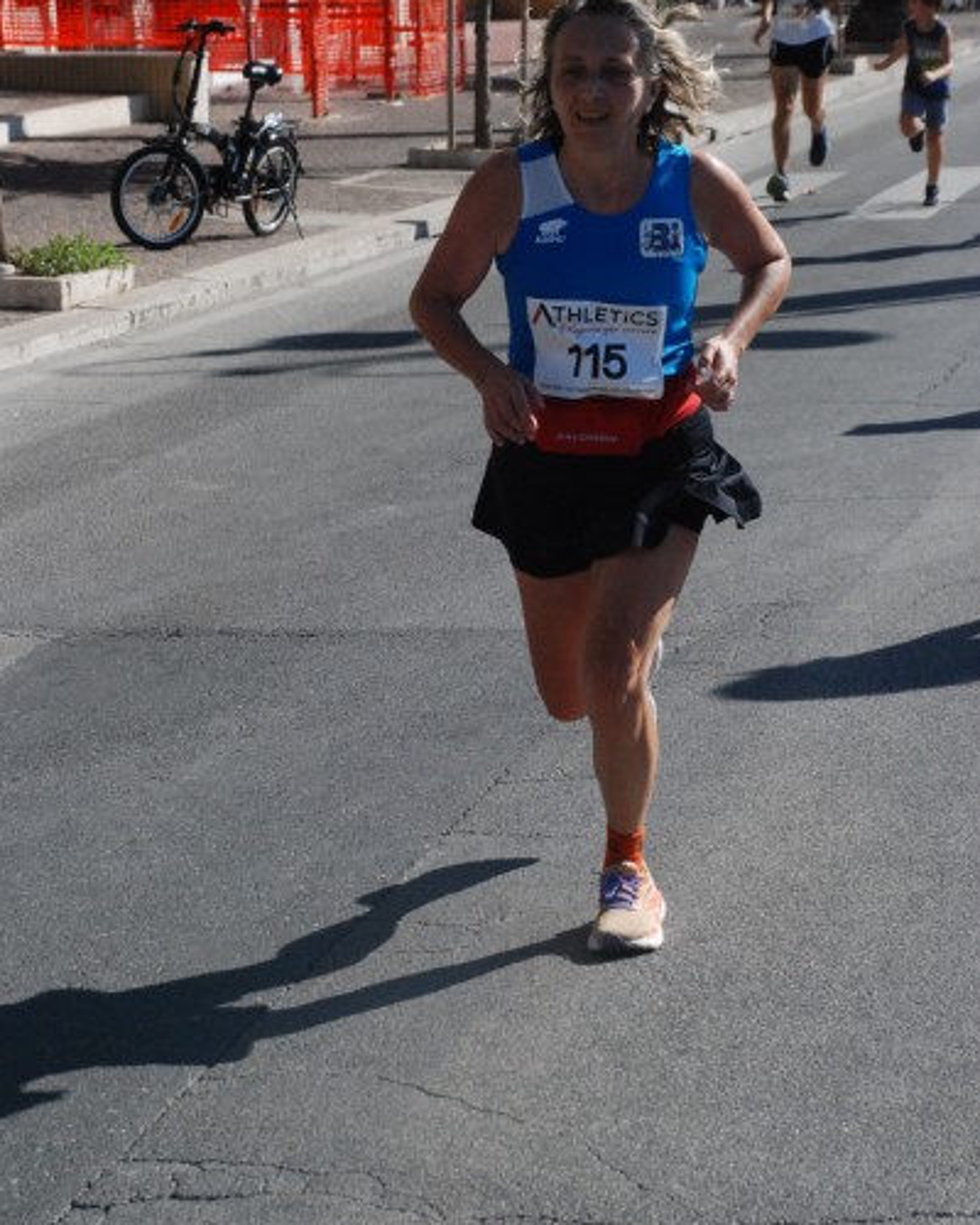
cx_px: 491
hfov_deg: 14.7
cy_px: 537
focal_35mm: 105
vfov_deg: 18.3
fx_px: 3807
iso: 1000
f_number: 8
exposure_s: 1/2000
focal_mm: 62
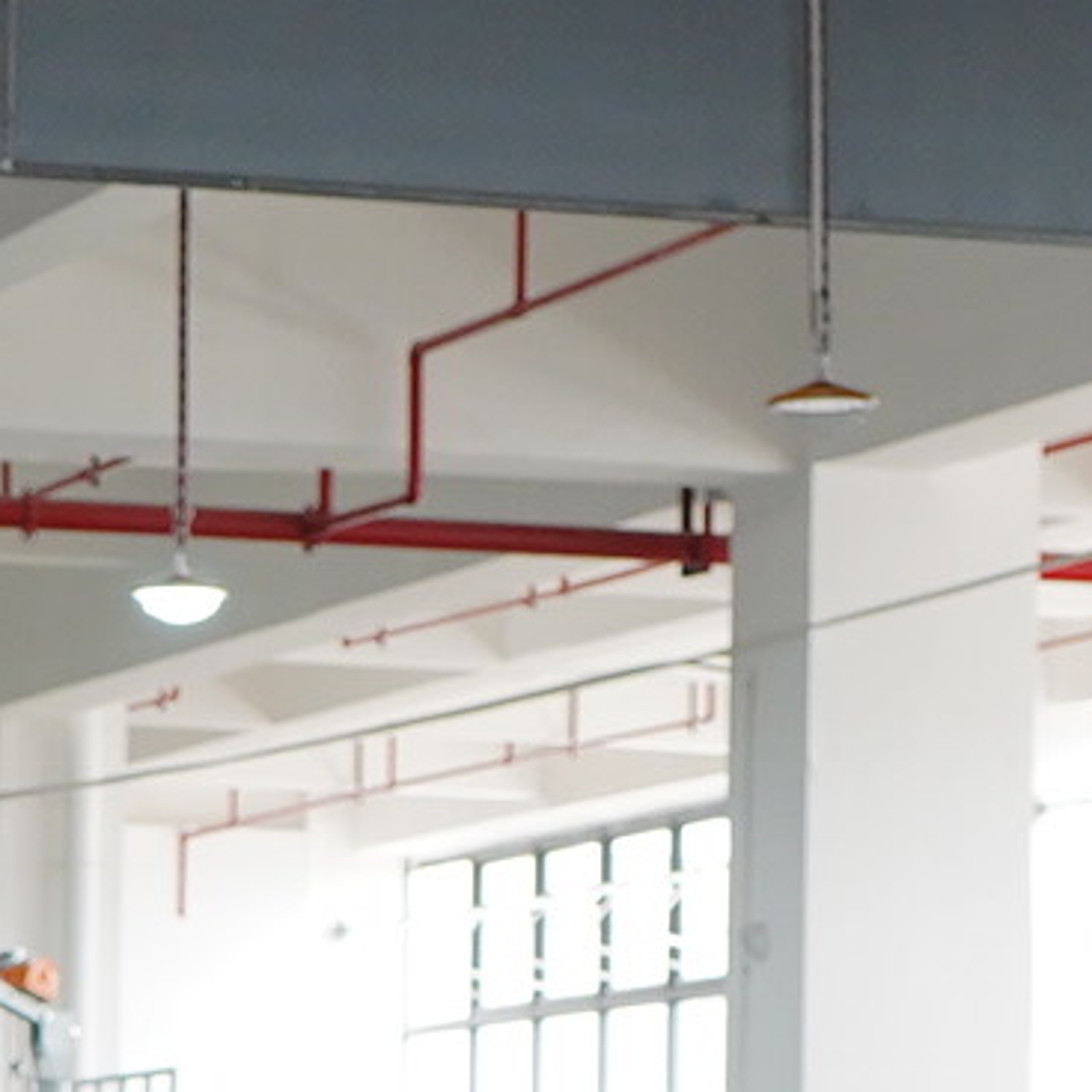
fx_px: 7959
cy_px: 1285
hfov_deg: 7.8
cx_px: 655
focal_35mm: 223
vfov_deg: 7.8
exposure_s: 1/160
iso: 1000
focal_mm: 32
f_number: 4
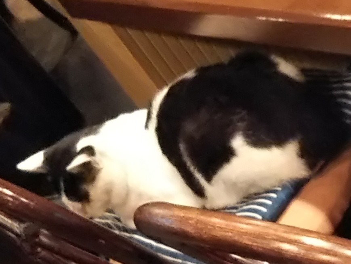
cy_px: 132
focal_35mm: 30
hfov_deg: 60.0
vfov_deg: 46.8
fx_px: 304
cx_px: 176
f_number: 2.2
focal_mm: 4
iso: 320
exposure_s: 1/17
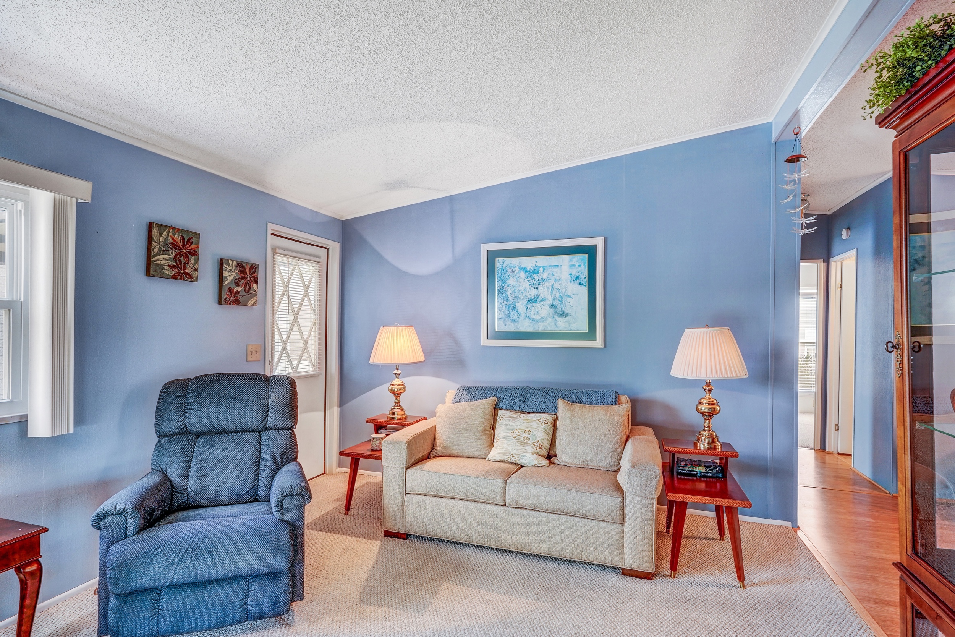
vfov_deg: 67.4
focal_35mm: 18
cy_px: 318
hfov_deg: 90.0
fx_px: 477
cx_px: 478
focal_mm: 18
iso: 400
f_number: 8
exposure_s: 1/20
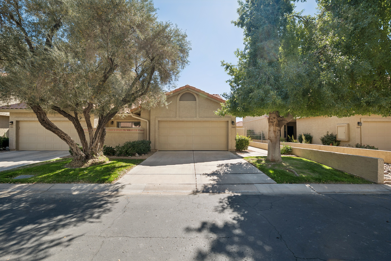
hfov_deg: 104.3
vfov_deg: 81.2
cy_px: 130
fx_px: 152
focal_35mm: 14
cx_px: 196
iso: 400
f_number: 8
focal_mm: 14
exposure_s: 1/320
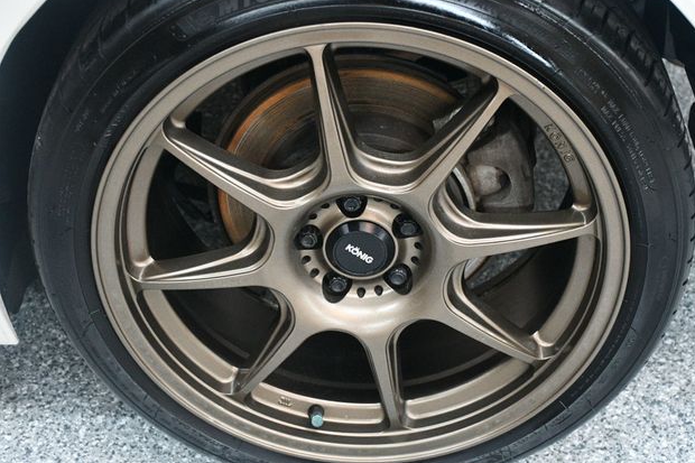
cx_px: 358
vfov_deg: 20.9
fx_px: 1254
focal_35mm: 65
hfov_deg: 31.0
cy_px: 228
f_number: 4.5
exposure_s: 1/60
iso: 3600
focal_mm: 42
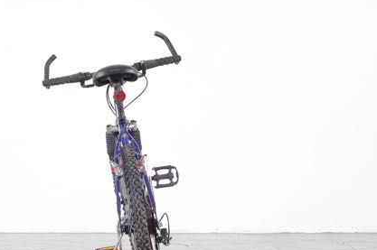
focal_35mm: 115
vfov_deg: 11.9
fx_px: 1203
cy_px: 157
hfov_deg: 17.8
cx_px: 135
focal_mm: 50
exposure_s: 1/125
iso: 100
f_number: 5
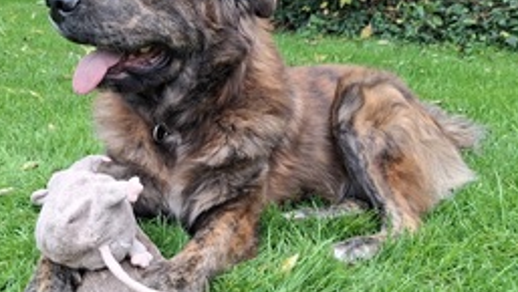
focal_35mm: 39
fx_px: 536
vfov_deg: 30.5
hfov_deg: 51.3
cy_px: 143
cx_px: 210
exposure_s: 1/131
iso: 50
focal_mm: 5.54
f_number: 1.8
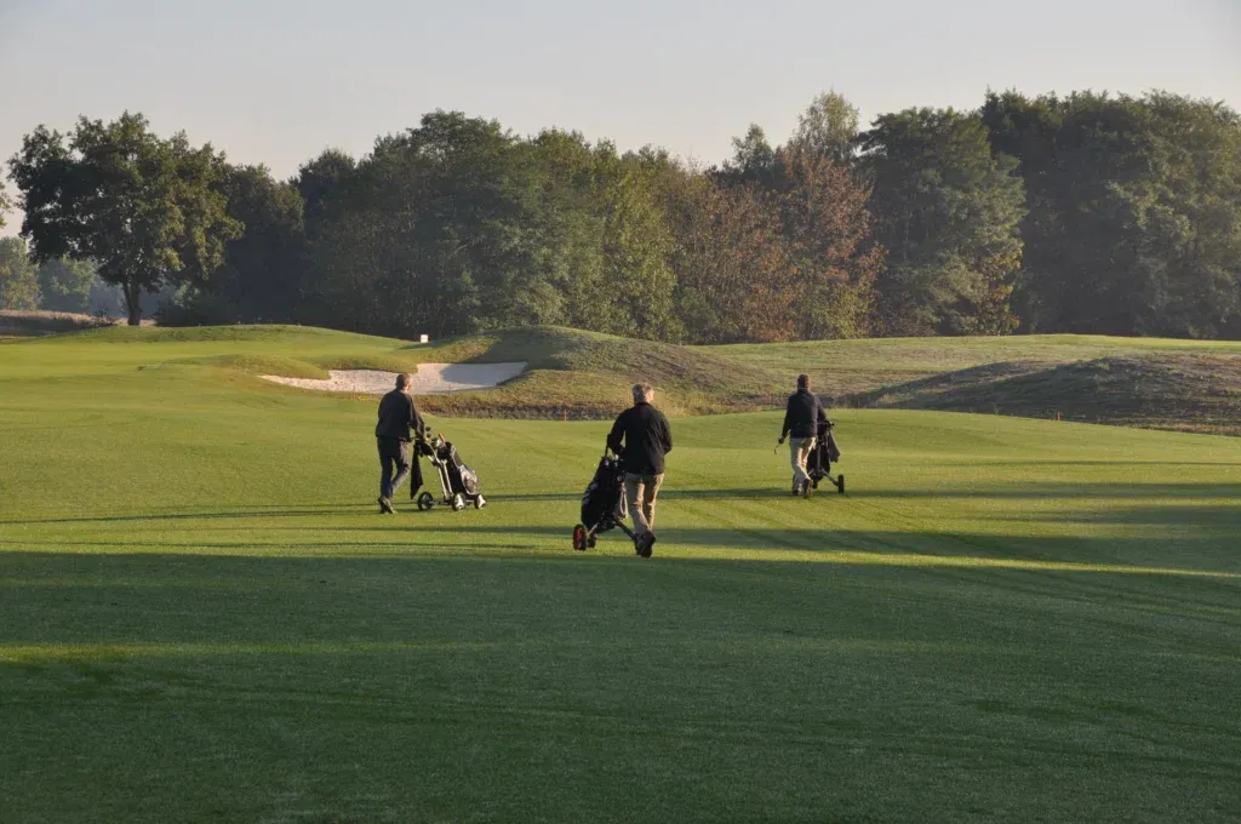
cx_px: 620
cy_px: 412
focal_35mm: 93
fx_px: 3202
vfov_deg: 14.7
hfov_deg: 21.9
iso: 200
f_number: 8
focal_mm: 62
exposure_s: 1/250
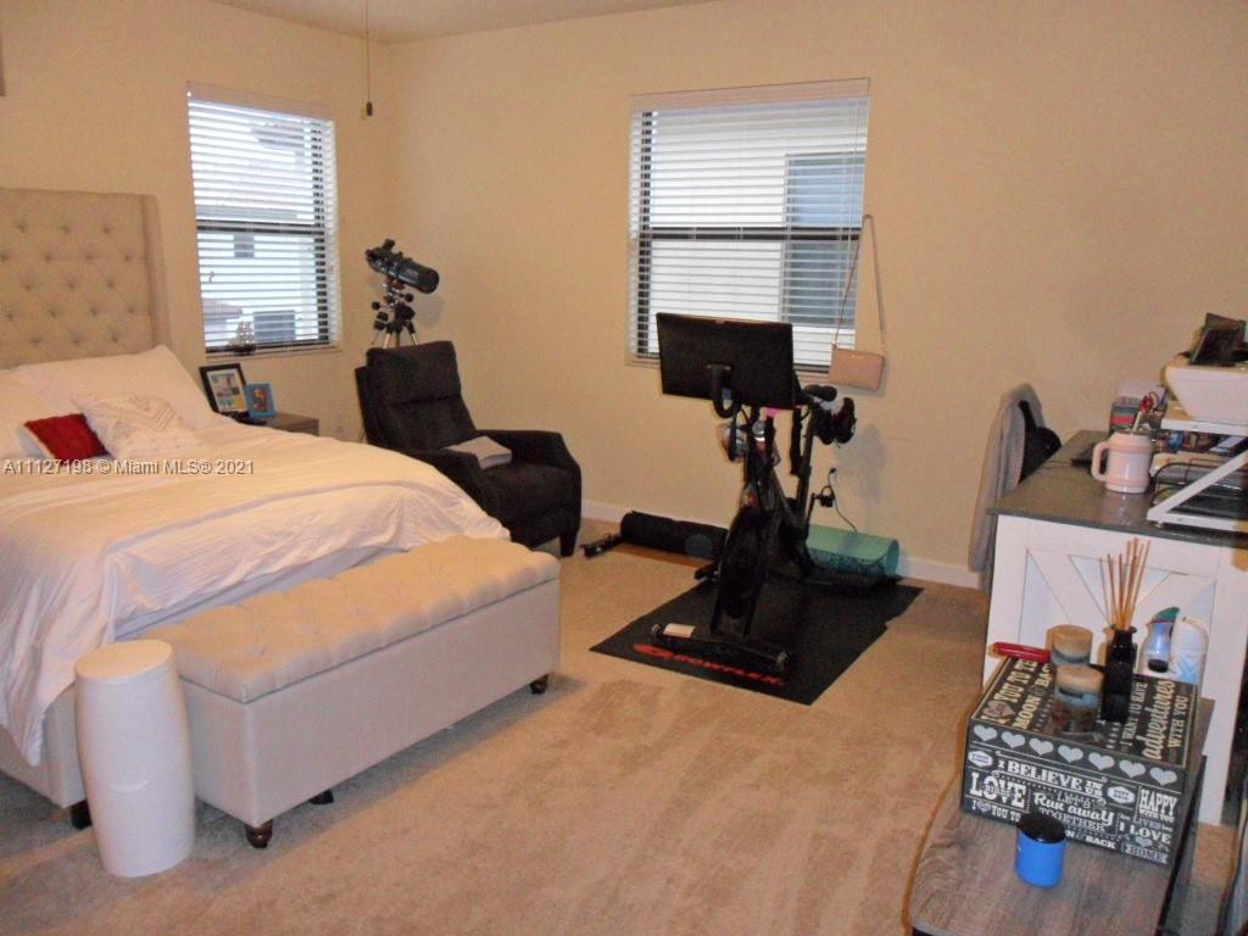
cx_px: 624
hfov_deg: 65.3
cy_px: 468
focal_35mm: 27
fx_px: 973
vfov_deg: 51.4
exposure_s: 1/20
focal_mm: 4.9
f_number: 3.5
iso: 400
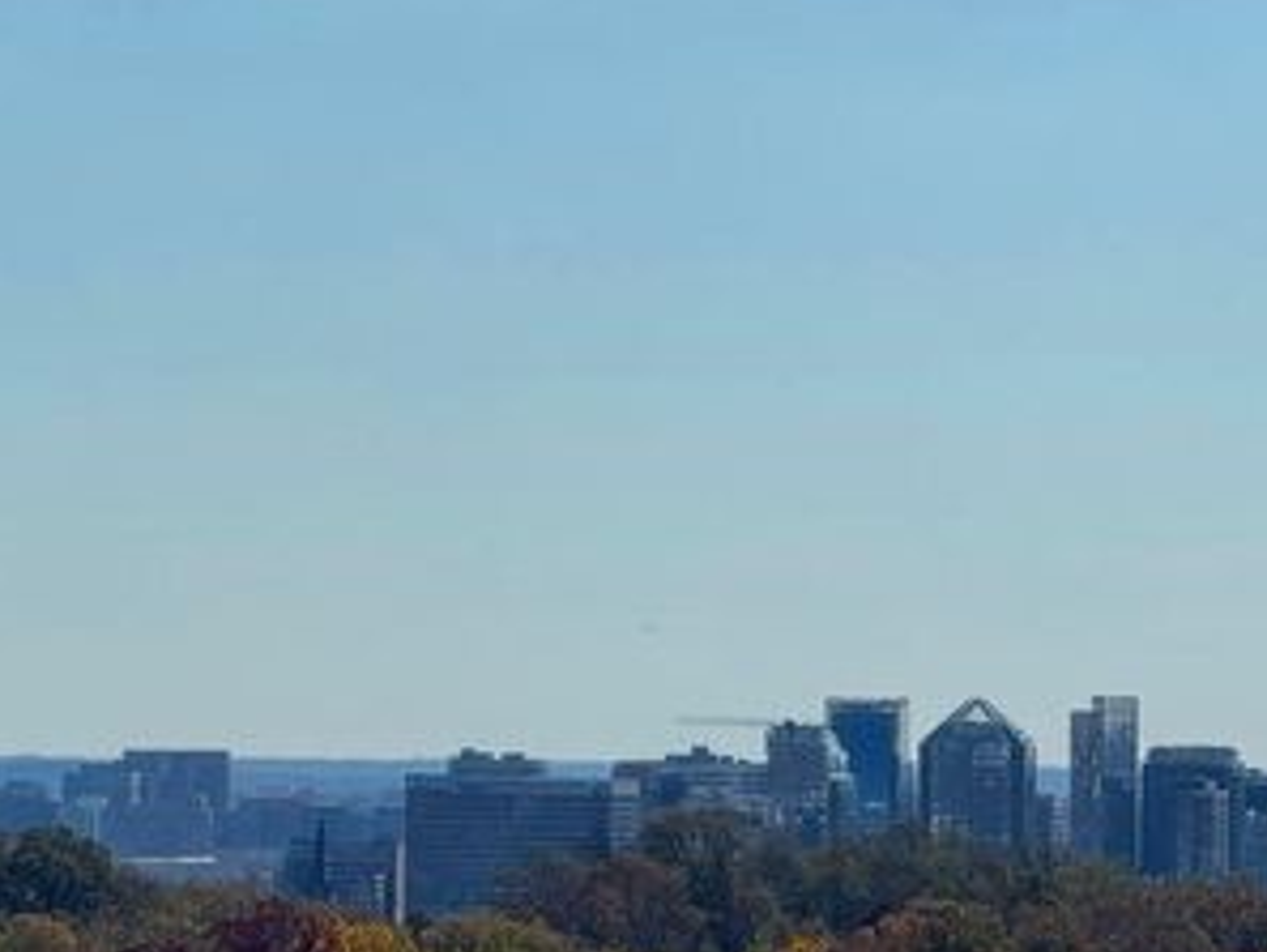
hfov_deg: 8.2
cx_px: 158
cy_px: 519
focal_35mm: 240
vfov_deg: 6.2
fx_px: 8788
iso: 50
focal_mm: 15.66
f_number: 2.8
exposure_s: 1/4651
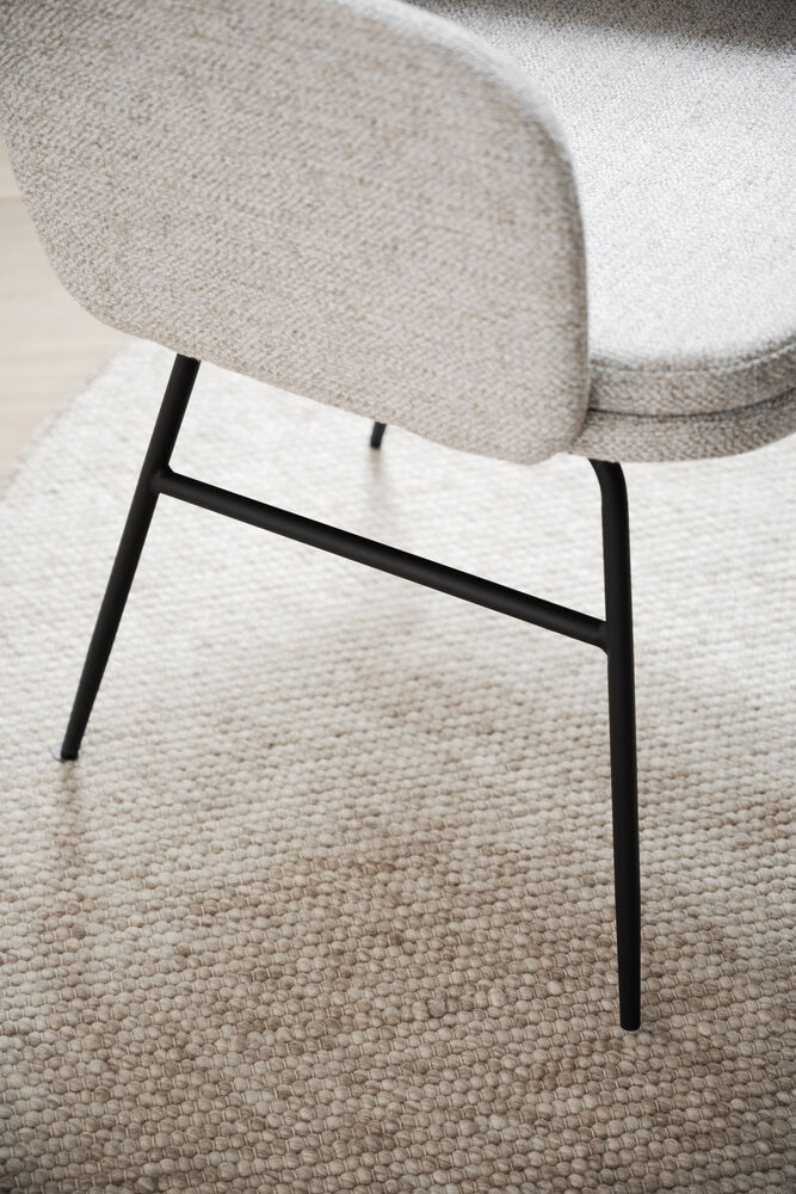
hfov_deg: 19.5
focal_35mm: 70
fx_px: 2321
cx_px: 398
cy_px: 597
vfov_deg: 28.8
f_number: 4
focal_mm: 70
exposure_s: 1/80
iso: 800
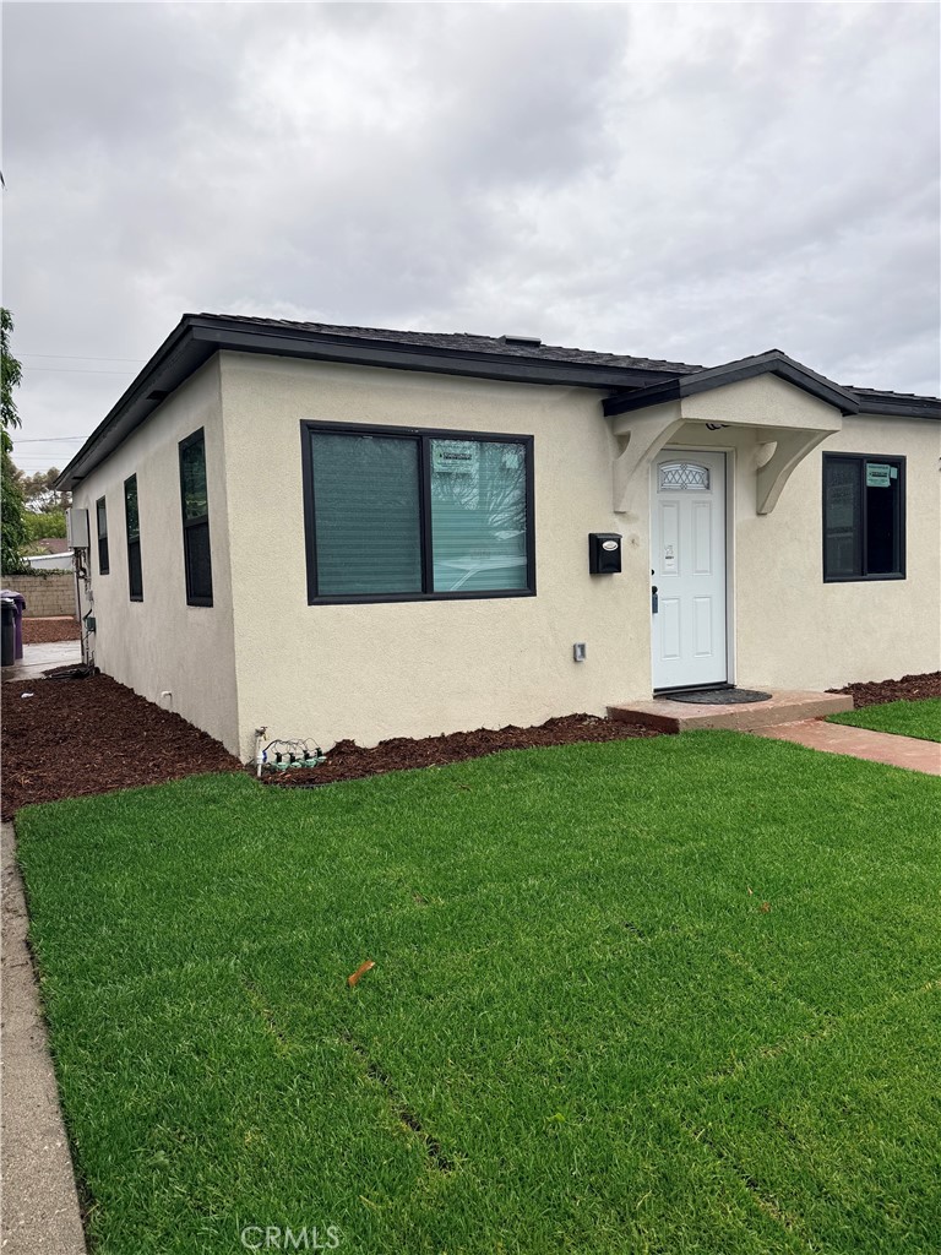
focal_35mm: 24
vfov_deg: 71.6
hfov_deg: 56.8
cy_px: 628
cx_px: 470
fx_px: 870
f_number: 1.78
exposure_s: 1/831
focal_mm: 6.76
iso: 80
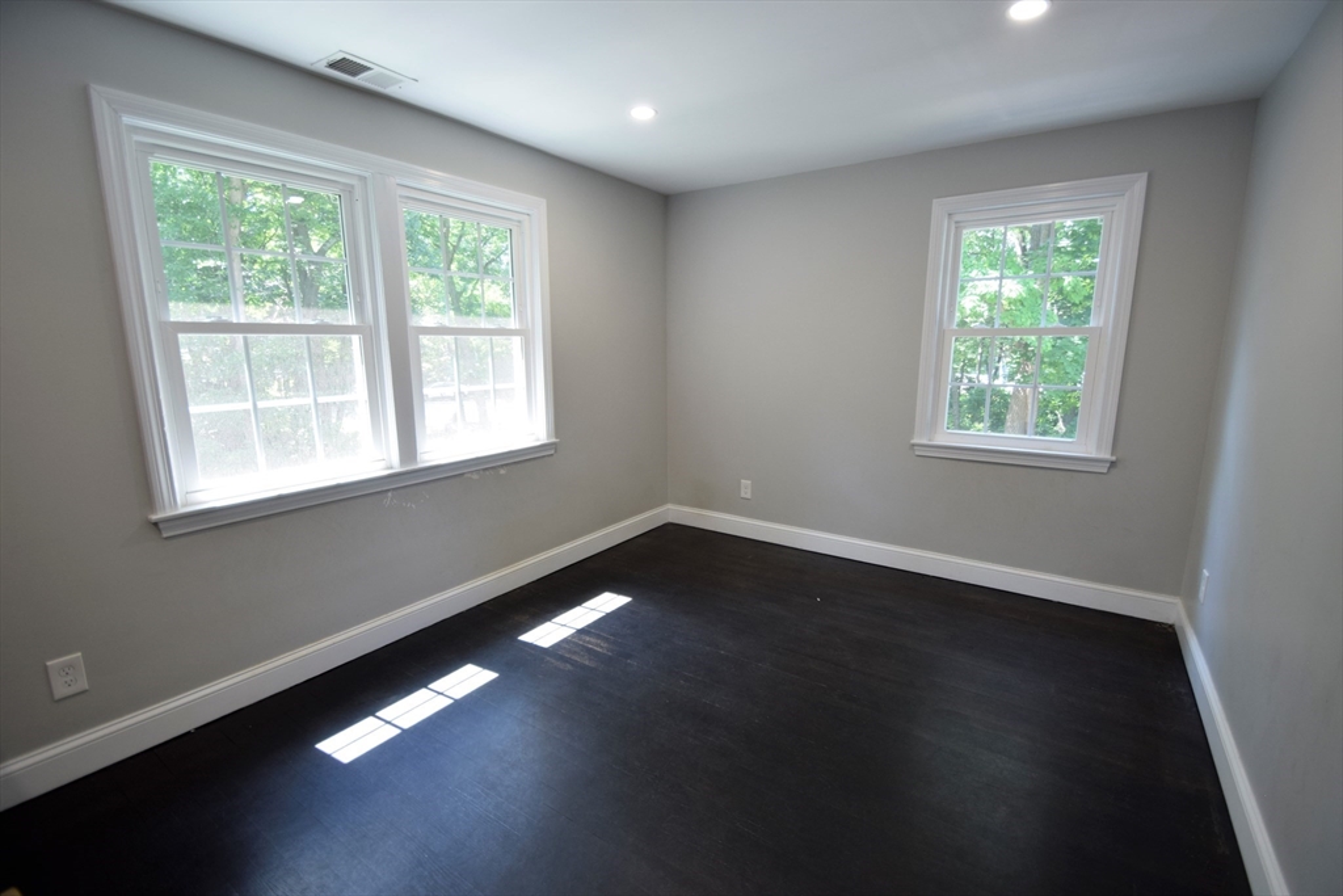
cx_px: 672
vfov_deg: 77.3
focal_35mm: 15
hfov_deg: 100.4
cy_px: 448
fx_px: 560
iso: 400
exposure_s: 1/60
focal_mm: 10
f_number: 4
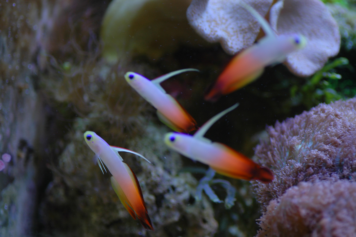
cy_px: 118
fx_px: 1334
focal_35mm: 135
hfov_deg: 15.2
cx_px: 178
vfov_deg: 10.1
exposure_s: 1/50
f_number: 3.3
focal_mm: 90
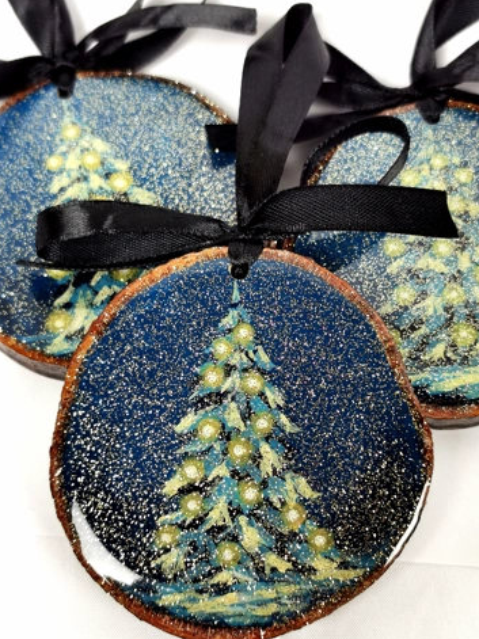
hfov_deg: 28.5
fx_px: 941
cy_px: 322
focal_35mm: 51
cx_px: 236
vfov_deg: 37.5
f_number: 1.6
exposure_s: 1/100
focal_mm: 5.56
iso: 80
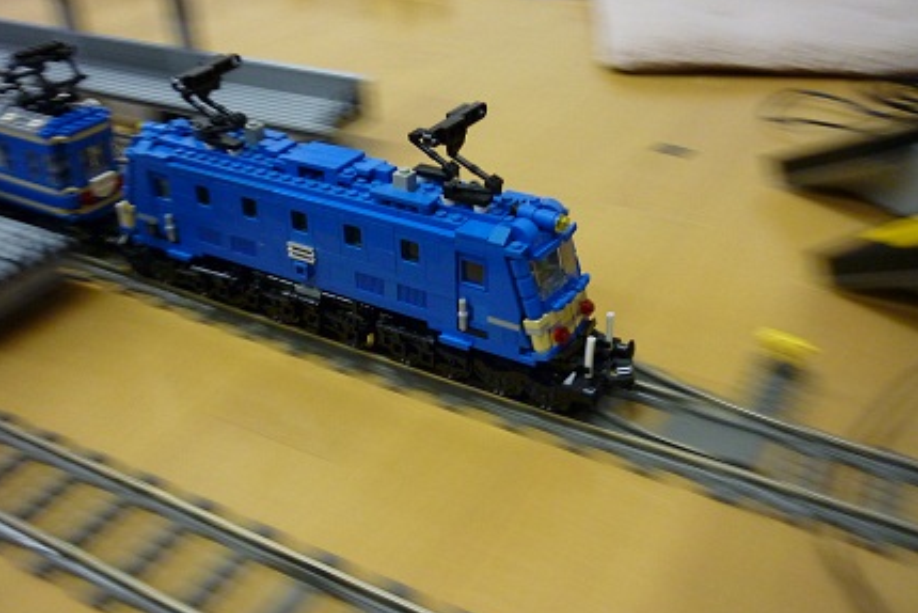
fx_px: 893
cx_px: 455
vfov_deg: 37.9
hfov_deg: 54.4
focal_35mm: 35
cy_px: 304
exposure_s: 1/30
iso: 320
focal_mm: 5.5
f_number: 2.8
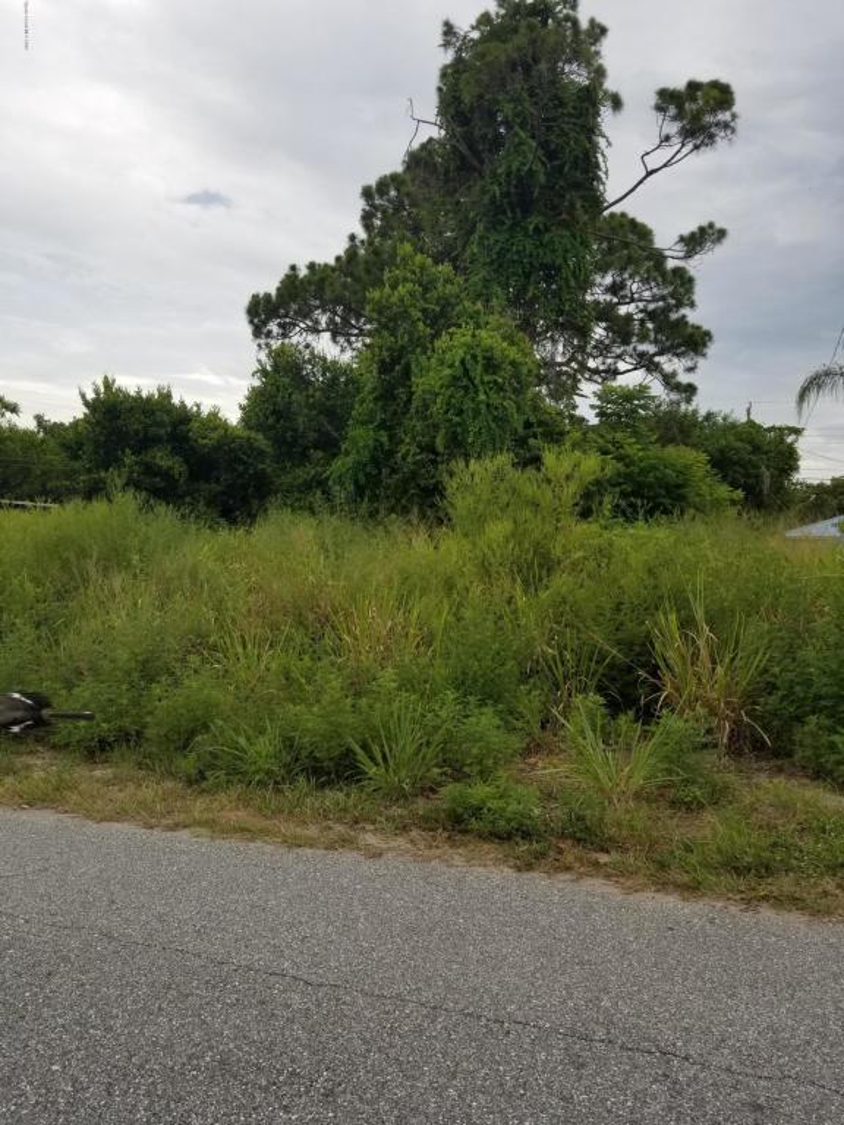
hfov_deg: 53.1
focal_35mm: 26
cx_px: 422
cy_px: 562
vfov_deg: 67.3
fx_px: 845
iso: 50
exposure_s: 1/2496
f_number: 1.7
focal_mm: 4.3
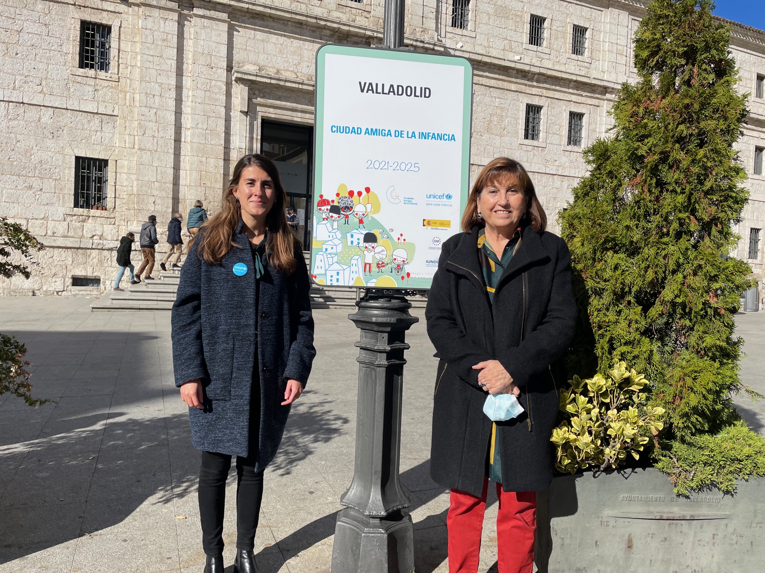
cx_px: 382
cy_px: 286
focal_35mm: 26
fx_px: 575
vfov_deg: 53.1
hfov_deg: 67.3
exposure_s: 1/5291
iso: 32
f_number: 1.6
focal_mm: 4.2
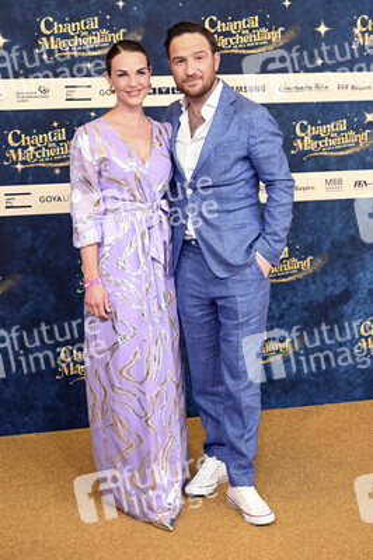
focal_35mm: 55
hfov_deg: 24.6
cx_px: 186
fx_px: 856
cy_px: 280
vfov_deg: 36.3
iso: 400
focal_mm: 55
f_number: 2.8
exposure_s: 1/160
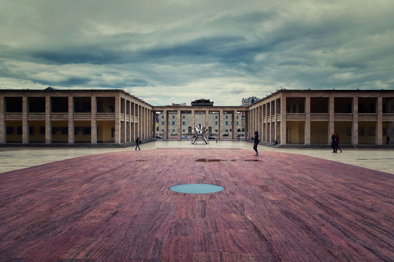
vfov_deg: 47.9
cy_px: 131
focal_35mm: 27
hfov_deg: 67.4
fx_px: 295
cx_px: 197
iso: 100
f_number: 9
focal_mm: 18
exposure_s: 1/320
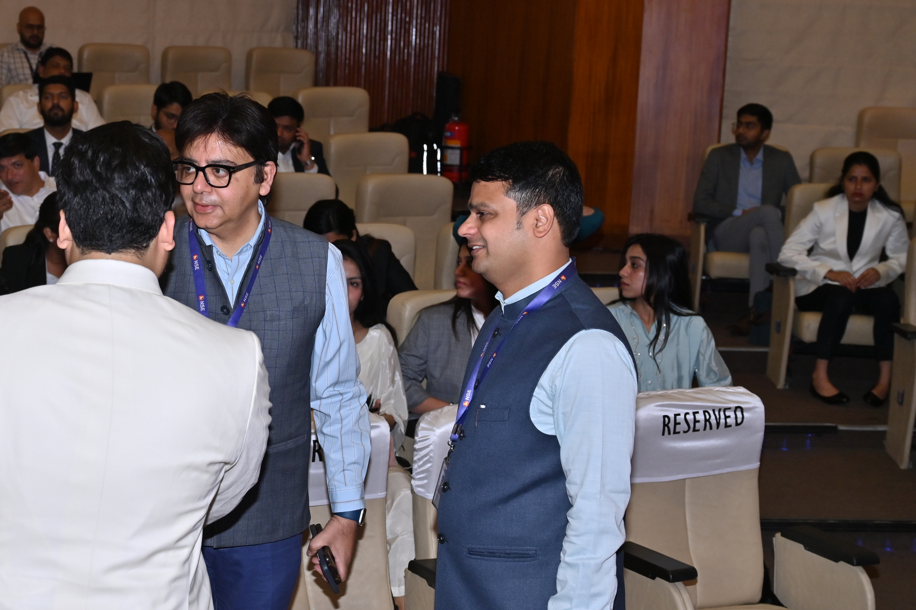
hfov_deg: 30.7
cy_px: 288
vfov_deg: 20.9
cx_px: 283
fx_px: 1653
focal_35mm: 65
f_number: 5.6
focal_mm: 47
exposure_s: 1/160
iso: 400
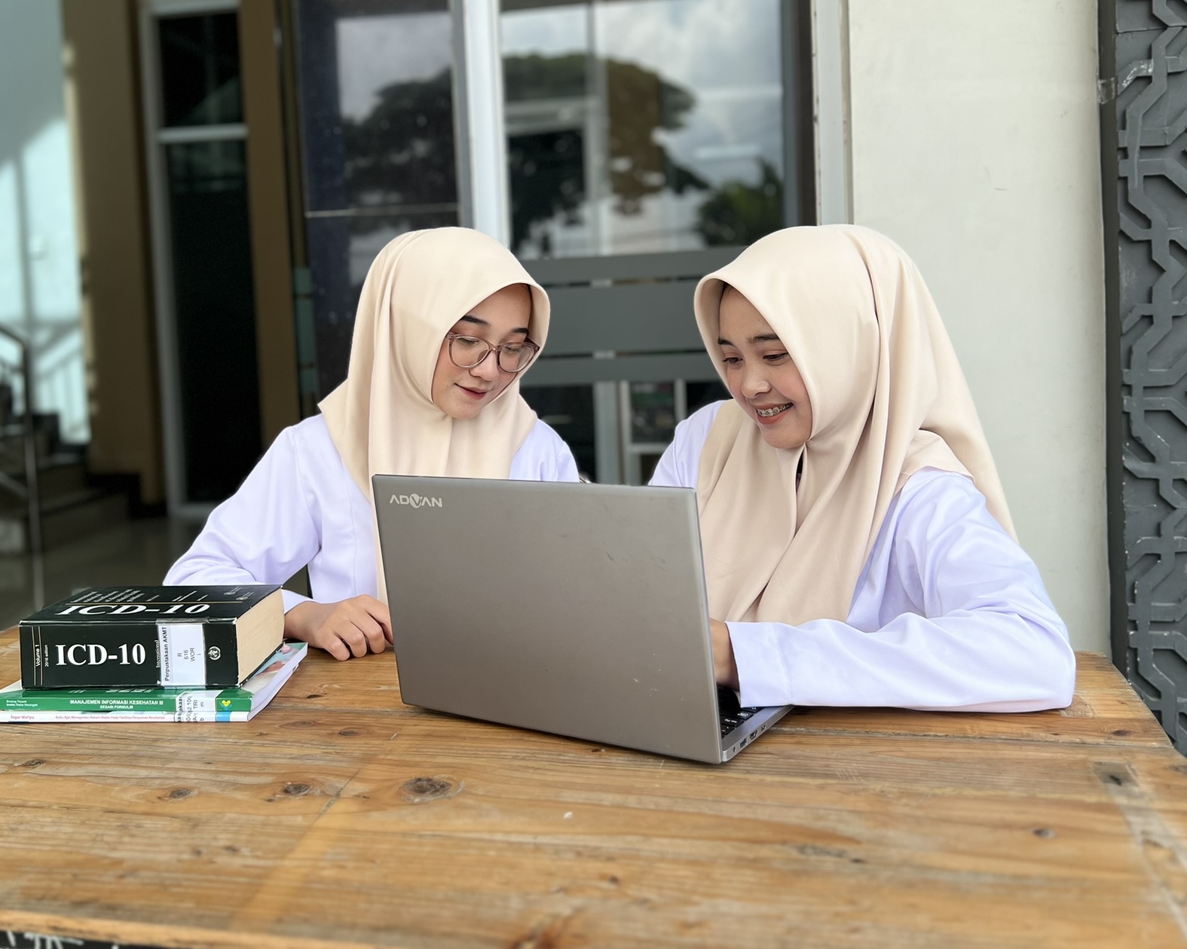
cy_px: 376
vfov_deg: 44.3
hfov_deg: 54.2
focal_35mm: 33
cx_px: 546
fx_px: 1159
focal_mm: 5.7
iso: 50
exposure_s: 1/2008
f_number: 1.5
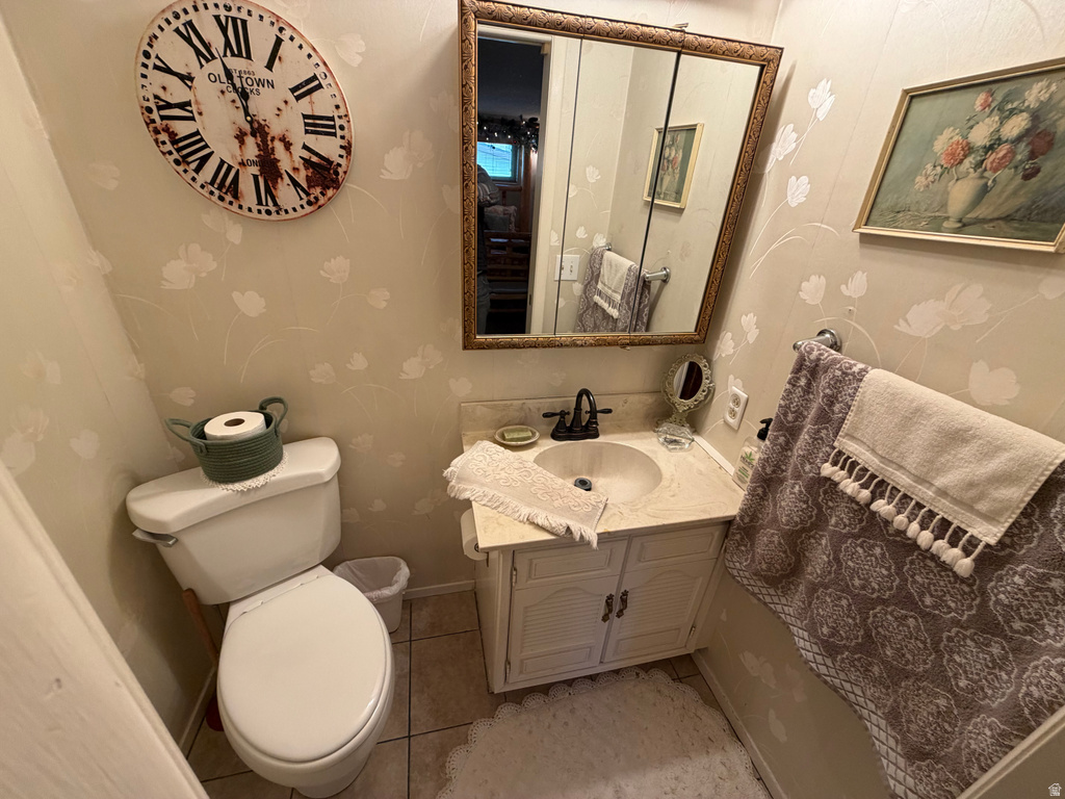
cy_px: 400
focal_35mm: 14
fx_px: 431
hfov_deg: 102.1
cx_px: 532
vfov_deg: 85.7
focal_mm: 2.22
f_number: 2.2
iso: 250
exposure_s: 1/120
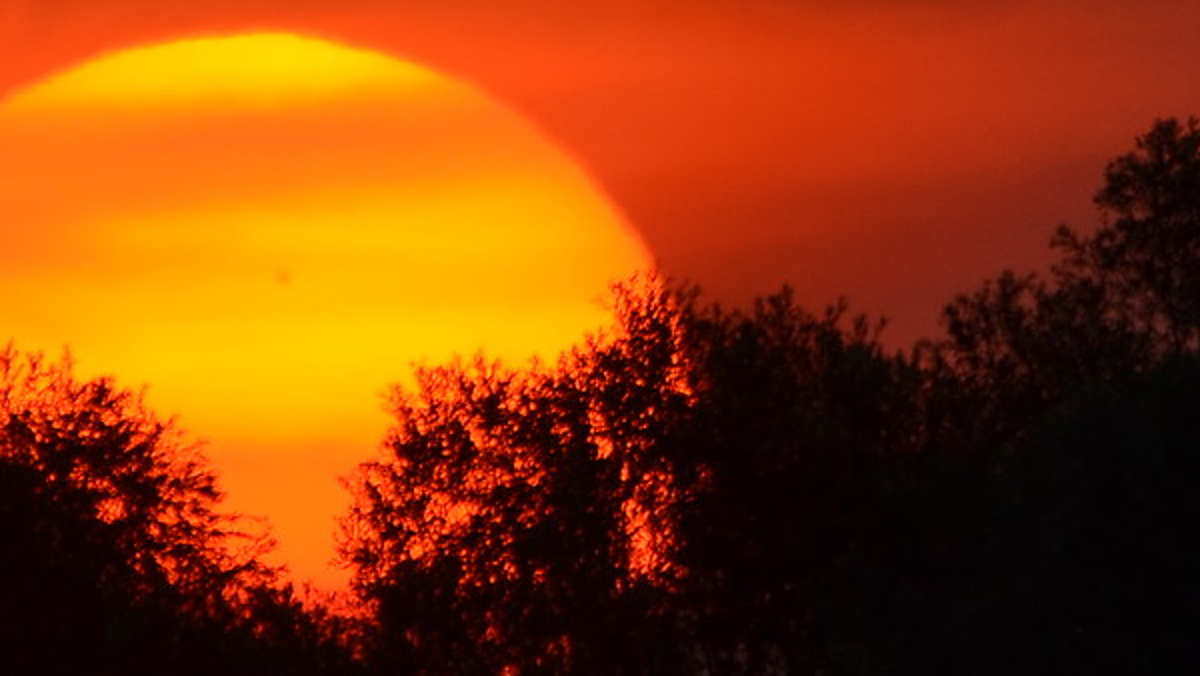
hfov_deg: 0.7
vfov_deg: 0.4
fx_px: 99757
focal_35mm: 3134
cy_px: 179
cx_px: 382
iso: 220
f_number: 6.3
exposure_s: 1/640
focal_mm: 500
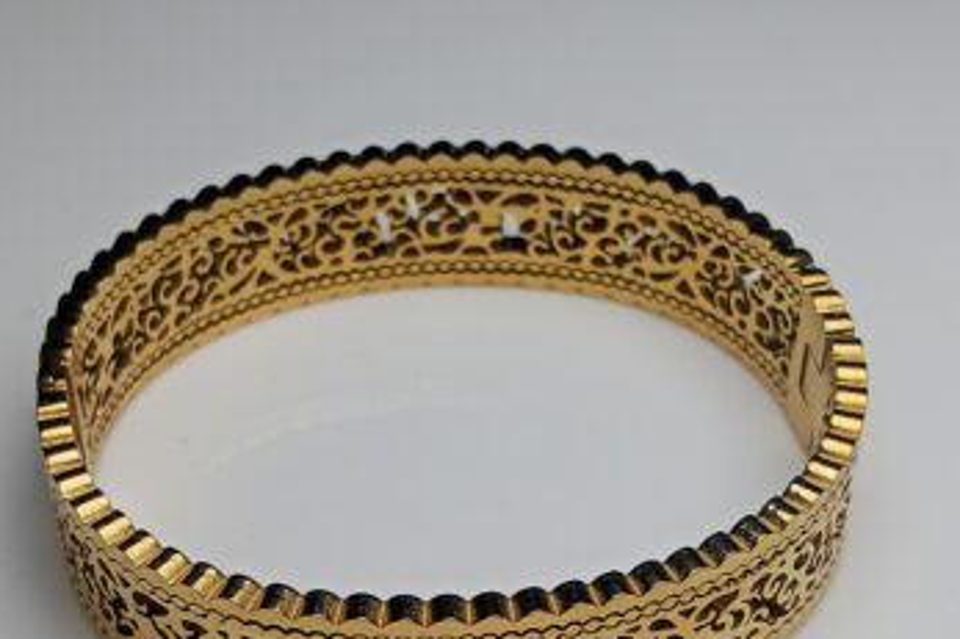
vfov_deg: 20.2
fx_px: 1786
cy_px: 430
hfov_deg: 30.1
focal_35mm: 67
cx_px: 539
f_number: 1.8
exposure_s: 1/431
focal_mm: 3.98
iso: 50
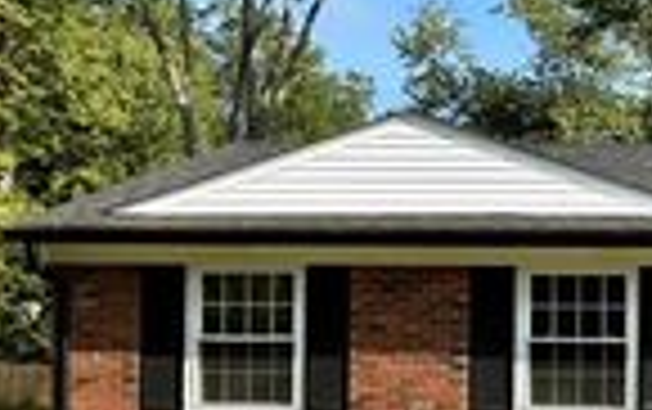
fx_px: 1690
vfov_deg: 13.6
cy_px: 394
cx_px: 935
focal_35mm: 95
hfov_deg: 19.4
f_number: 1.6
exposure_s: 1/2208
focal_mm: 5.96
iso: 50
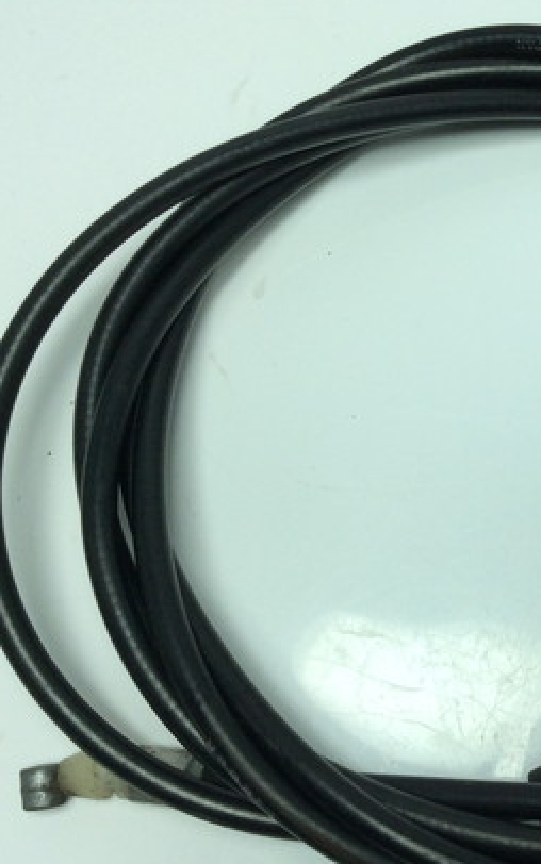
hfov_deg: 24.5
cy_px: 464
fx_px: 1179
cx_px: 562
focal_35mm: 50
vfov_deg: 40.3
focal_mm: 3.3
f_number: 2.4
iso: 32
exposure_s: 1/457
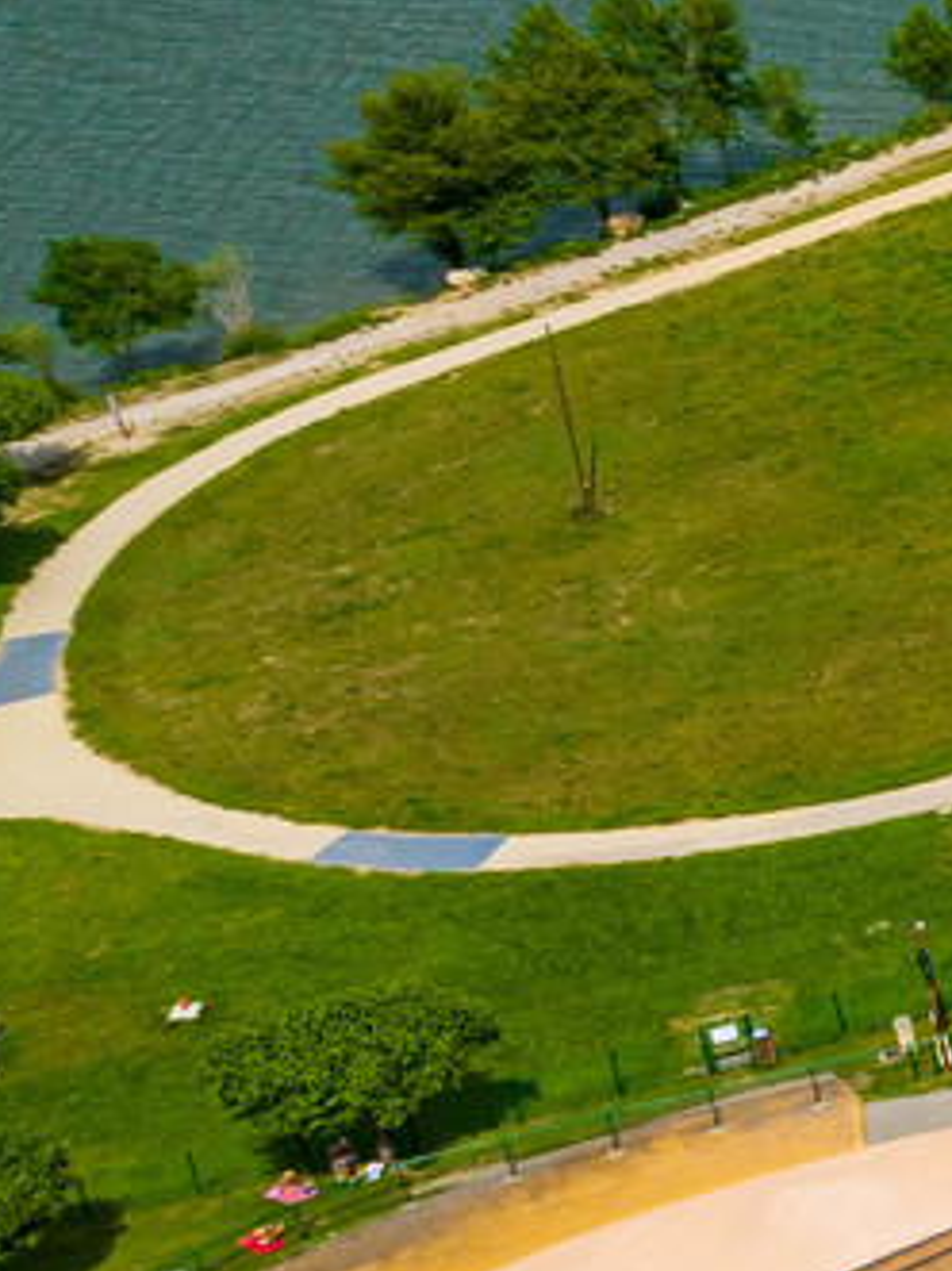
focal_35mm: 116
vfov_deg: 17.0
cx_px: 2741
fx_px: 4256
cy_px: 484
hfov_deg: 10.0
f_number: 11
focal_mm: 12.3
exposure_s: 1/160
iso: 100
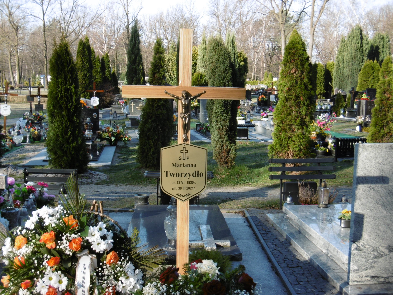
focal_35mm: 51
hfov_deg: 37.5
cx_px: 196
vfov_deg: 28.6
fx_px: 579
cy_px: 148
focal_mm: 9.2
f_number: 4
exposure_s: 1/200
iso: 100
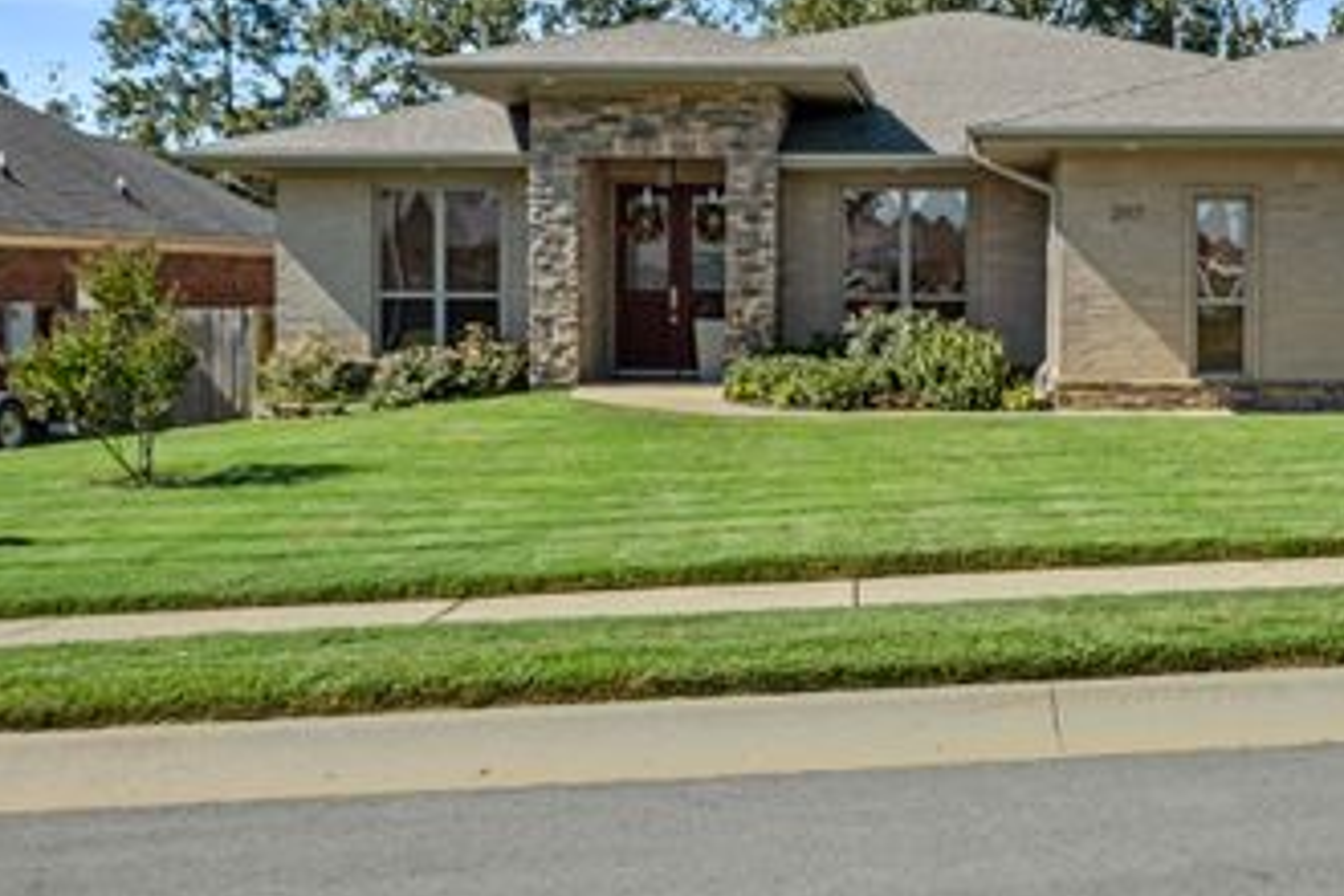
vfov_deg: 28.6
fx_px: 1755
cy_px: 340
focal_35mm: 47
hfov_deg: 40.9
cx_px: 977
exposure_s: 1/250
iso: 250
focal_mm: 20.9
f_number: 8
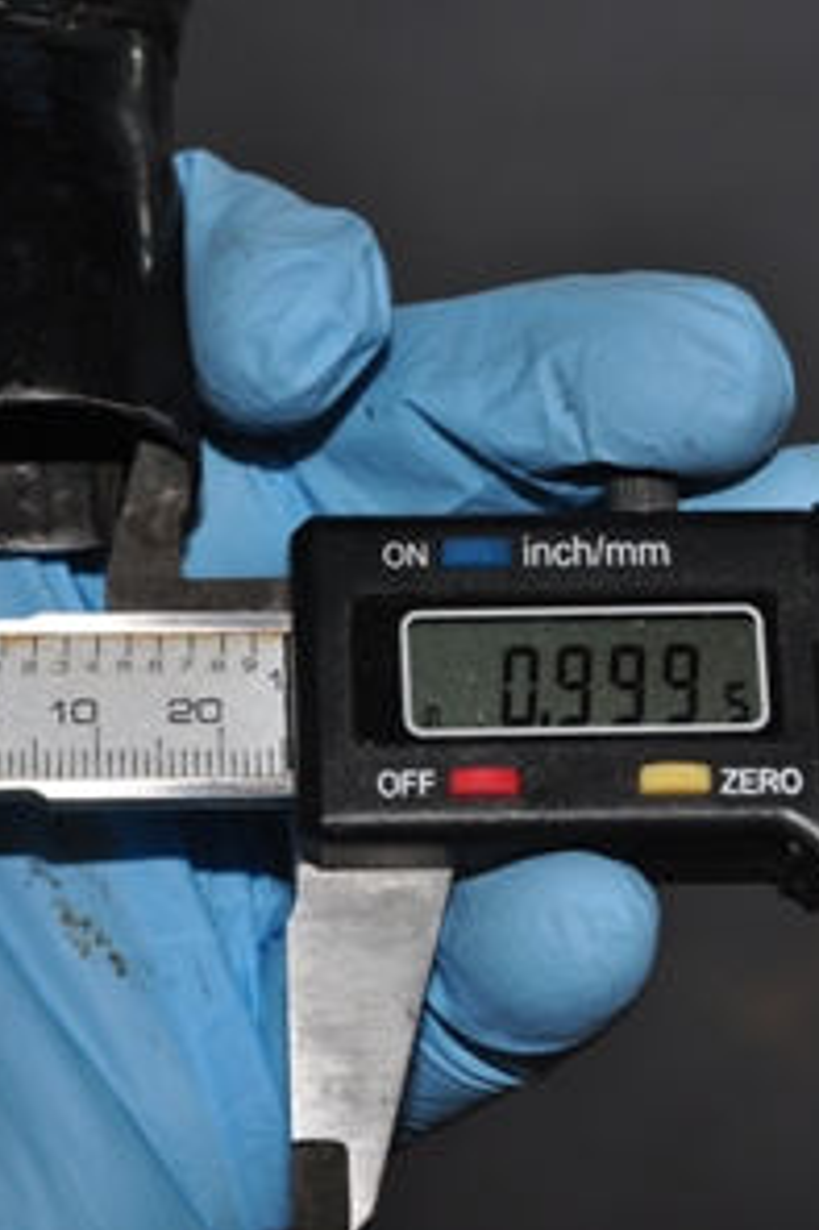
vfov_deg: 12.9
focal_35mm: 159
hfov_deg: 8.6
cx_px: 312
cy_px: 615
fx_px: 5432
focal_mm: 70
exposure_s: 1/60
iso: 400
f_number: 11
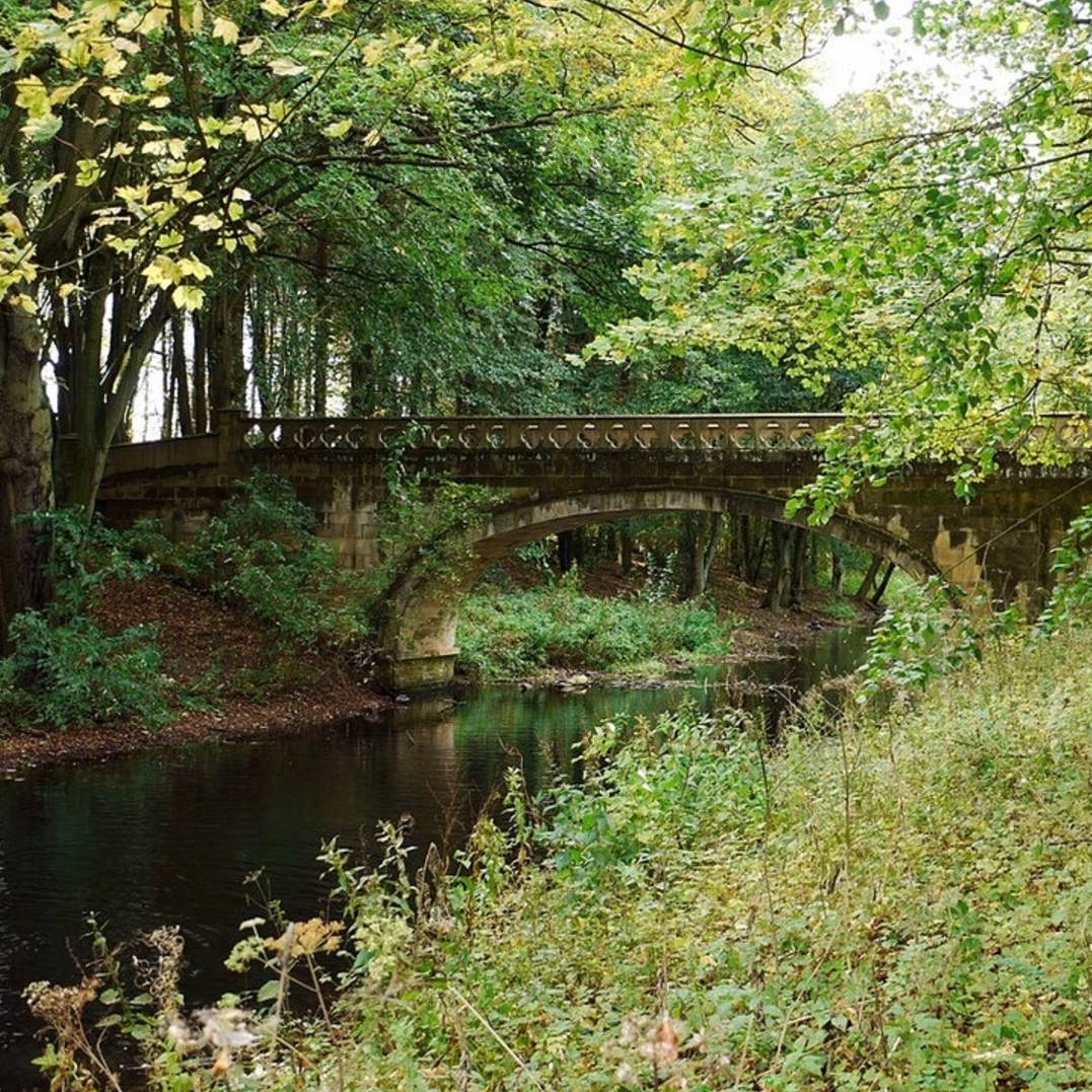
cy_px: 545
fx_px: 1856
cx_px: 722
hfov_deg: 32.5
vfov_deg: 32.8
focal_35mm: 52
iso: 160
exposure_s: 1/30
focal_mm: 22
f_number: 4.6
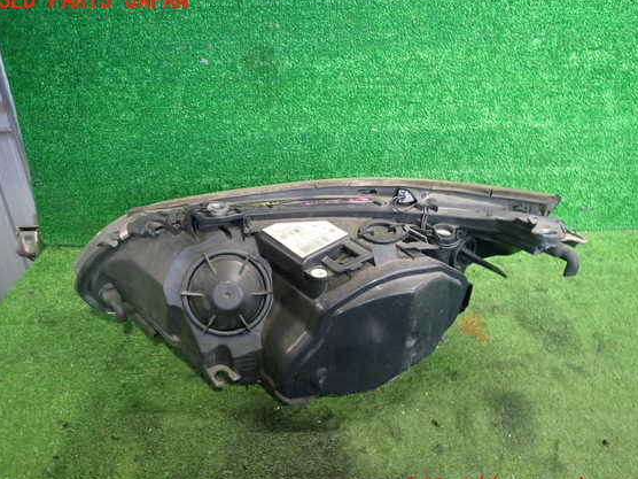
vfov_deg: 51.4
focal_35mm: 27
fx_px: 498
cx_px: 324
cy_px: 245
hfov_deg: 65.3
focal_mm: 4.5
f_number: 2
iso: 400
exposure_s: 1/30
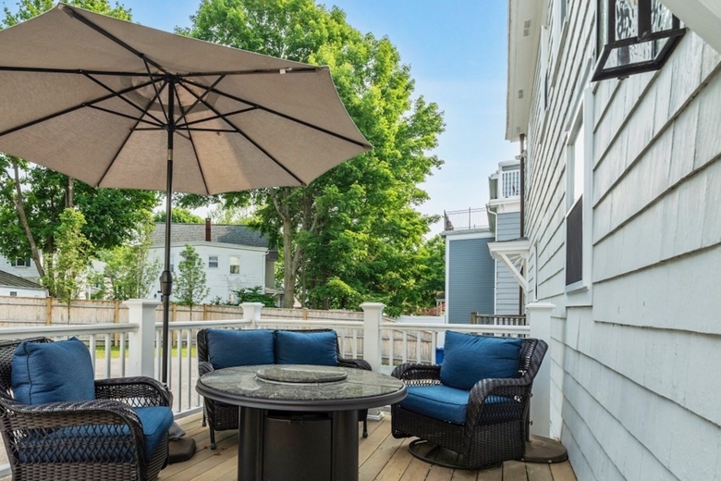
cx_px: 276
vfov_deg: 58.6
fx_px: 421
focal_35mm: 21
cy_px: 307
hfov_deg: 79.9
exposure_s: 1/60
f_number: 11
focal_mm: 16
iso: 320
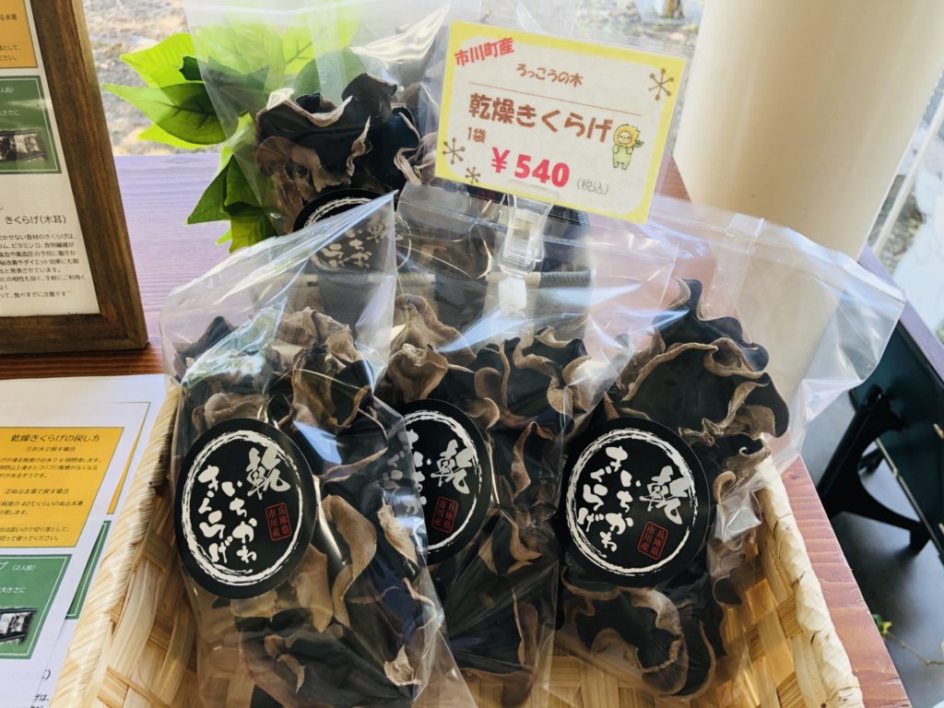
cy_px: 354
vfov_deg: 49.7
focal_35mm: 28
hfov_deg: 63.4
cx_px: 472
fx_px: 764
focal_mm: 4
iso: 32
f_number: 1.8
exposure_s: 1/120
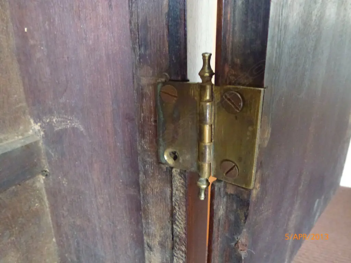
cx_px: 176
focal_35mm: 24
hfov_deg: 71.6
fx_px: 243
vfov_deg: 56.8
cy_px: 132
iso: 800
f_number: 3.3
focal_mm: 4.3
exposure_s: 1/13
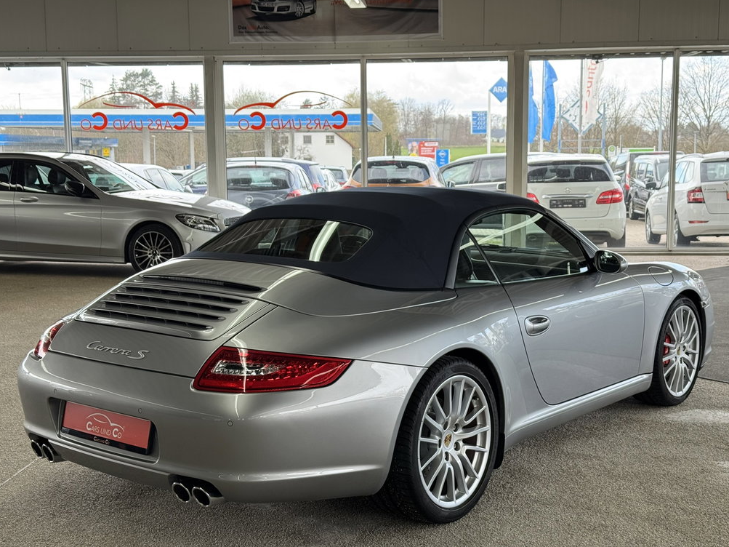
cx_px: 363
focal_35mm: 49
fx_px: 1032
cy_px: 268
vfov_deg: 29.7
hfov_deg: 38.9
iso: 64
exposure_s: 1/121
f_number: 1.78
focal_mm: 6.76
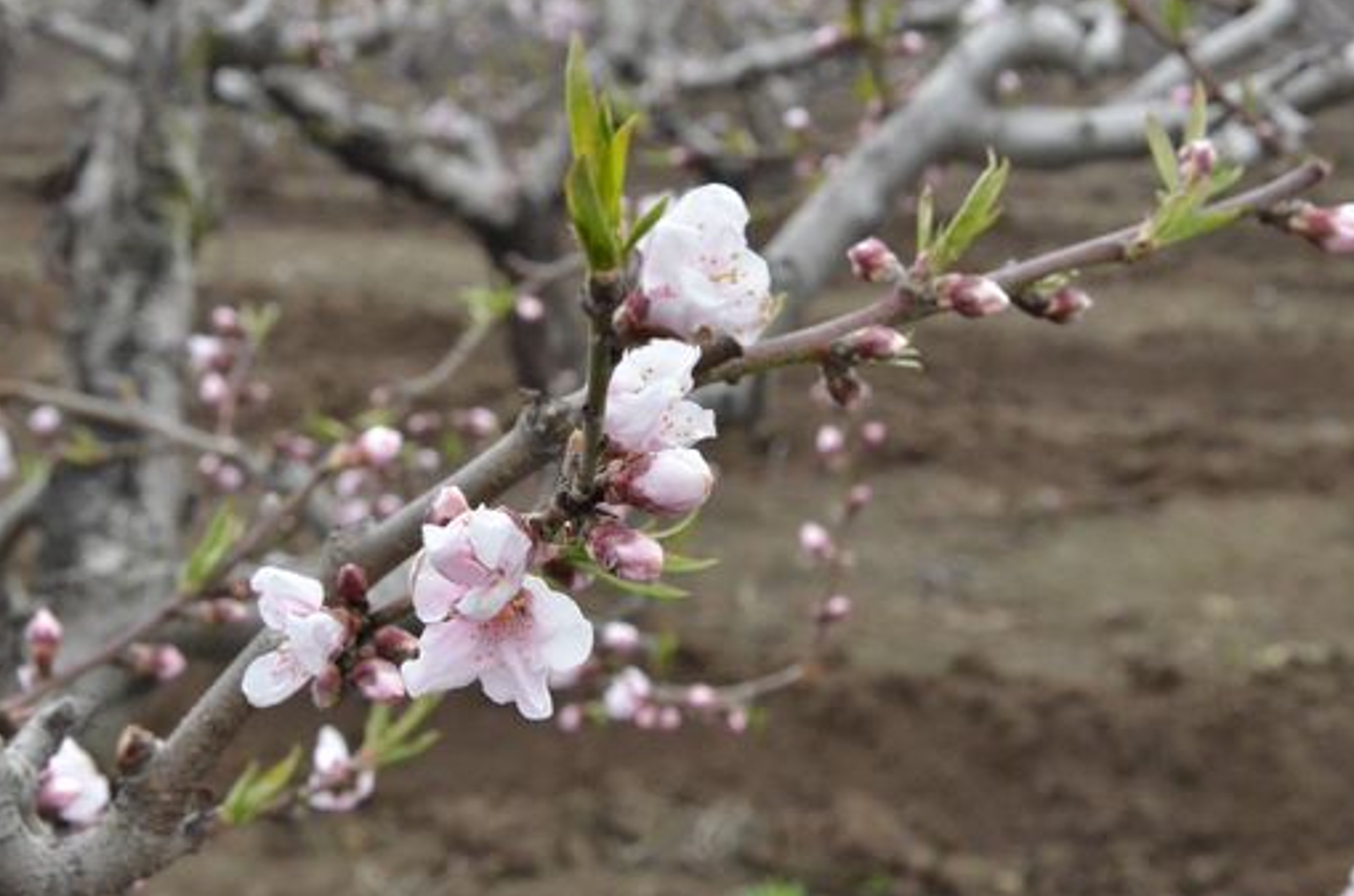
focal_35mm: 80
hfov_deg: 25.5
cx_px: 607
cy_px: 512
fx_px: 2987
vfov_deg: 17.1
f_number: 13
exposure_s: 1/1000
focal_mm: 45
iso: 4000
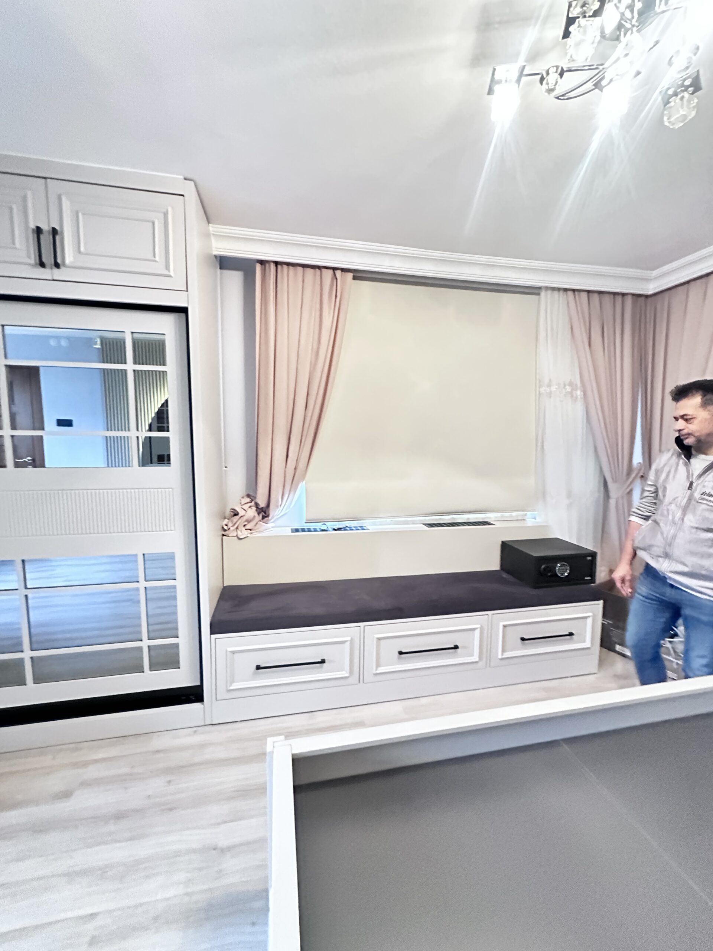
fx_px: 384
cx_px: 356
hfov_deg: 85.7
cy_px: 476
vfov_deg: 102.1
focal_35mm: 14
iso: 1000
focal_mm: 2.22
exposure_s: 1/33
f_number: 2.2
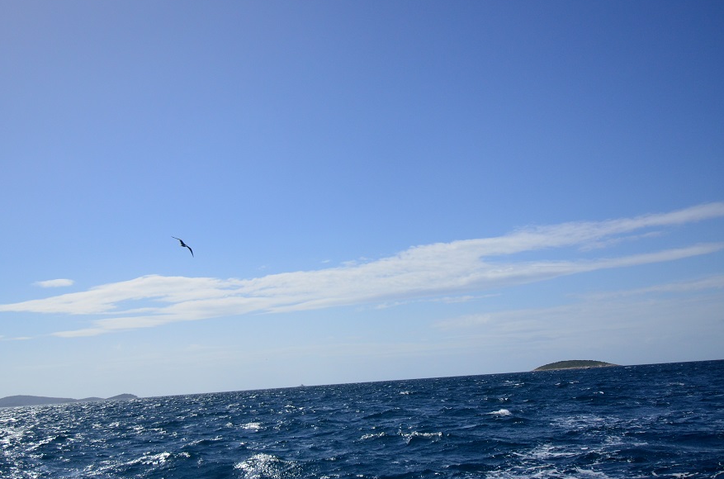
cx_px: 318
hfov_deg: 47.4
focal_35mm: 41
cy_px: 234
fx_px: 822
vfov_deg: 32.5
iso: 500
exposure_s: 1/8000
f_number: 4.5
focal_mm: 24
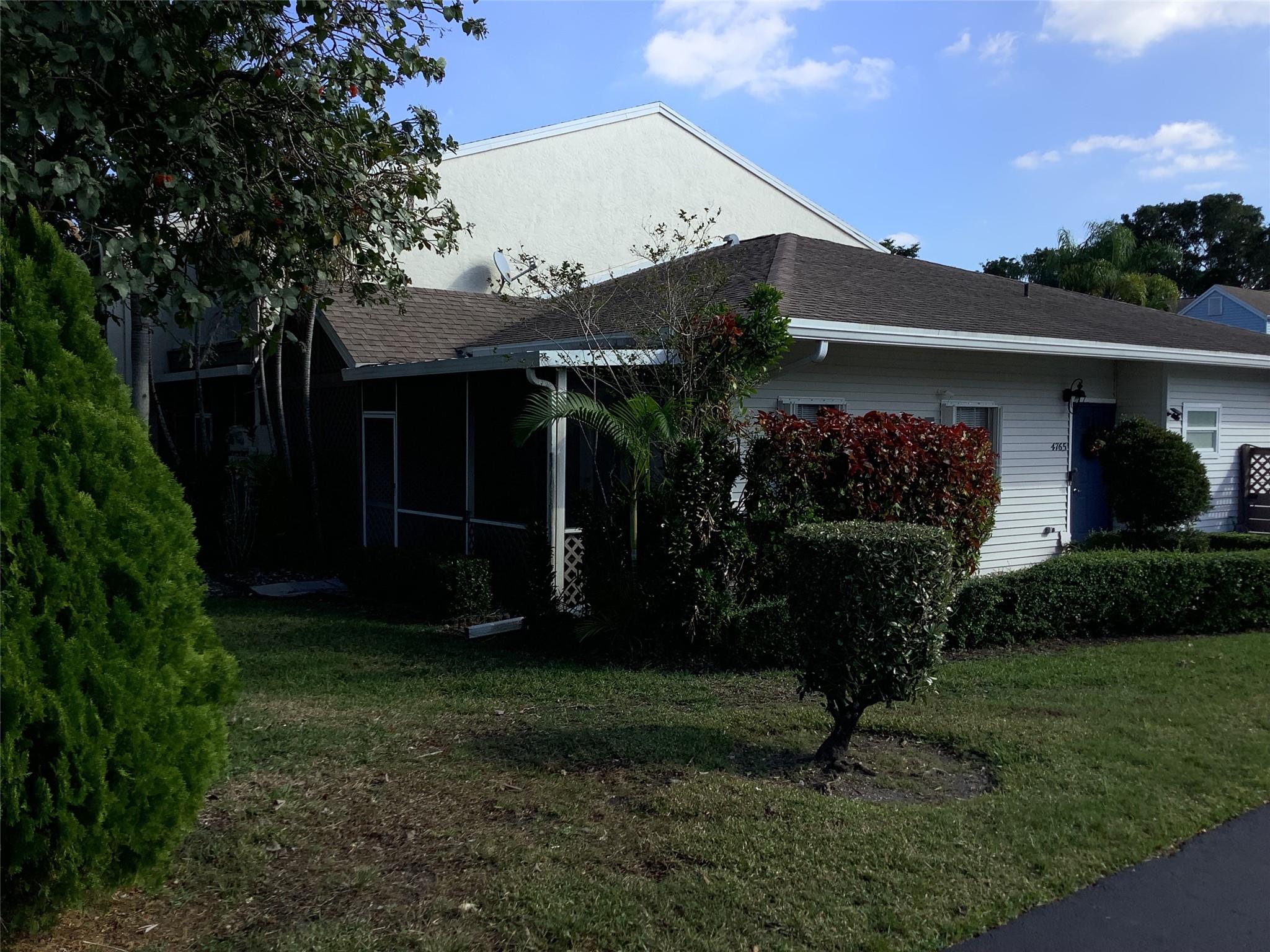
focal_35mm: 31
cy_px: 476
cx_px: 635
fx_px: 1137
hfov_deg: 58.4
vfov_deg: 45.4
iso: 25
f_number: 2.4
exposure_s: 1/947
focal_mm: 3.3
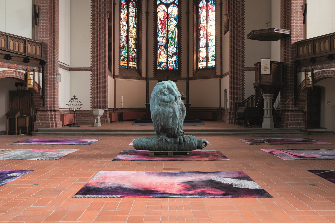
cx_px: 168
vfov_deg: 37.8
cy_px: 112
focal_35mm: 35
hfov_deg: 54.4
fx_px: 326
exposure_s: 5
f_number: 11
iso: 100
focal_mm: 35
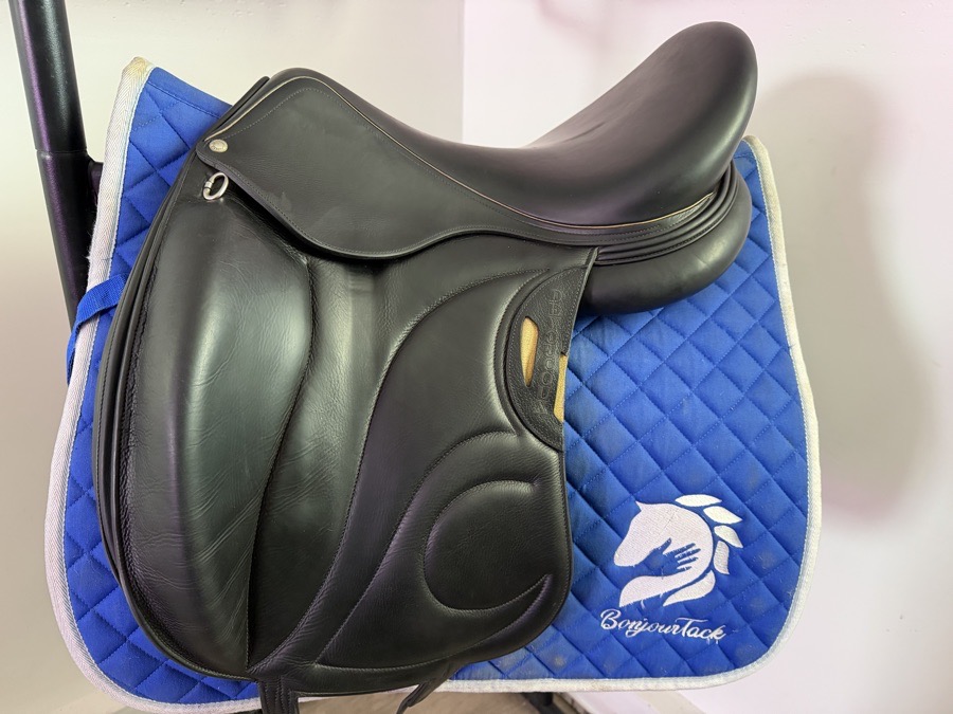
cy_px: 357
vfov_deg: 56.8
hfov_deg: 71.6
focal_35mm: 24
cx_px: 476
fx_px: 661
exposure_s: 1/40
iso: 640
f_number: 1.78
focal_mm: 6.76
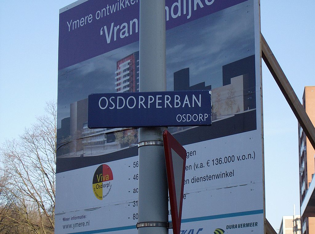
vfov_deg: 13.7
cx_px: 158
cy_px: 117
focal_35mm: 108
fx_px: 980
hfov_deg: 18.3
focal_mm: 18
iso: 100
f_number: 4.8
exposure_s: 1/370
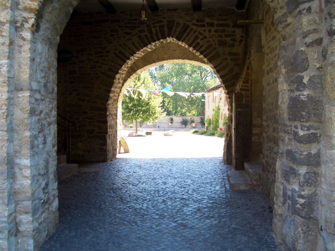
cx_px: 168
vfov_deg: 40.7
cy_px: 126
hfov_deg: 52.6
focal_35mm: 35
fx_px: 339
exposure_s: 1/160
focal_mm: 5.8
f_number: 2.6
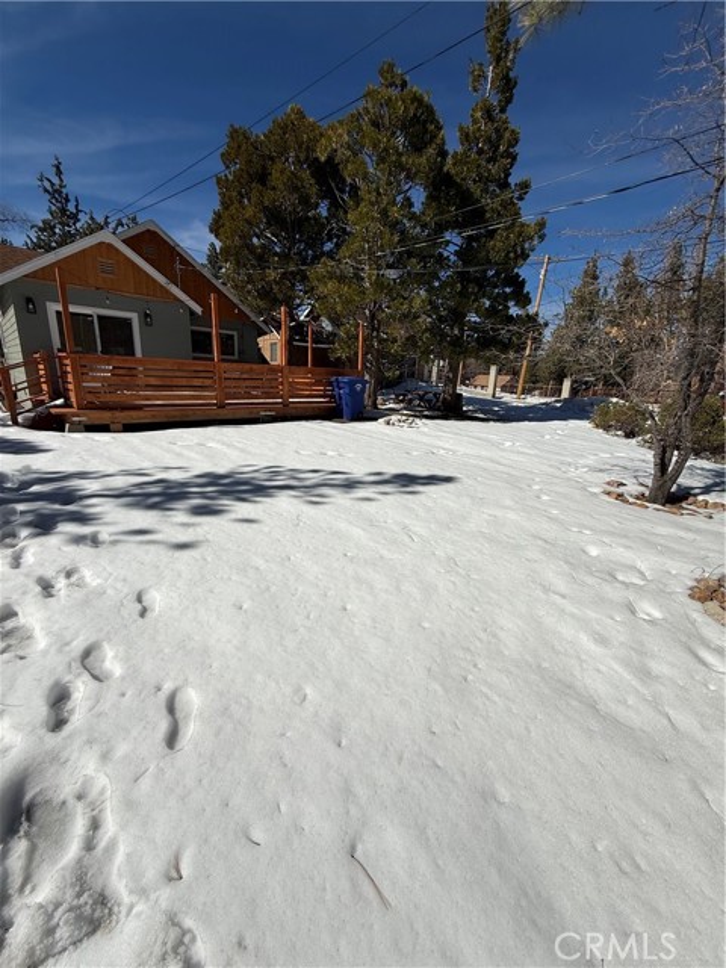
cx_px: 363
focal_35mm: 14
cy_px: 484
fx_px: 391
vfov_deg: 102.1
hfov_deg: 85.7
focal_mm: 2.22
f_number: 2.2
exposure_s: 1/3125
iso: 20
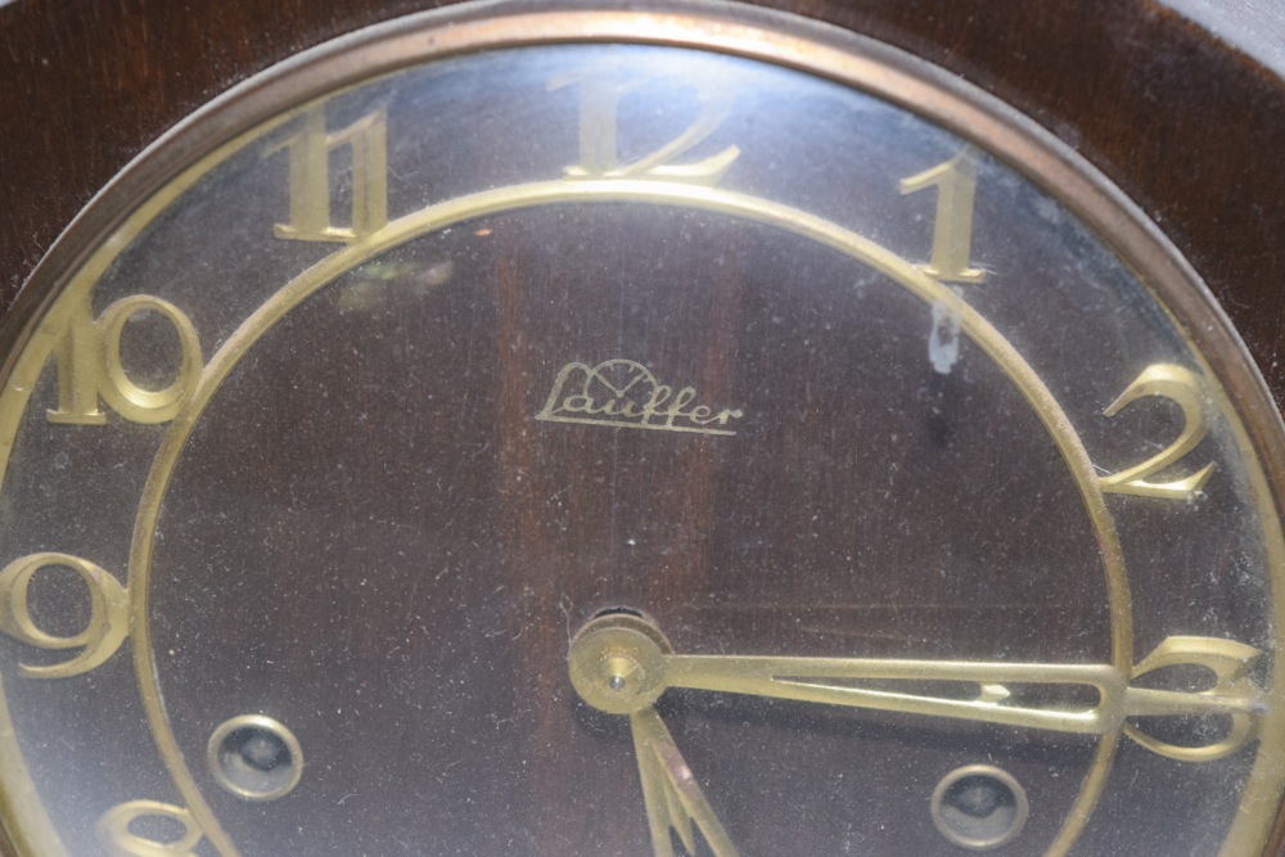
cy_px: 428
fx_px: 2945
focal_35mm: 82
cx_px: 642
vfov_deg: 16.6
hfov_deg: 24.6
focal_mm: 55
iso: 1000
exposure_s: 1/60
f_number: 5.6
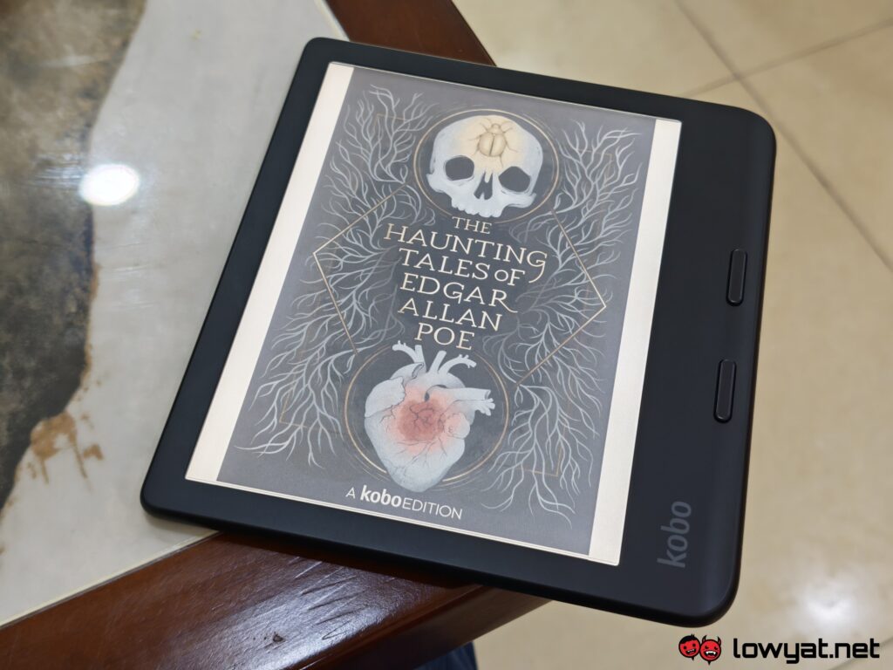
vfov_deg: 31.5
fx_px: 1187
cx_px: 446
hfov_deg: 41.2
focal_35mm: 46
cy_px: 335
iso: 100
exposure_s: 1/50
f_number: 1.6
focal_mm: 5.4
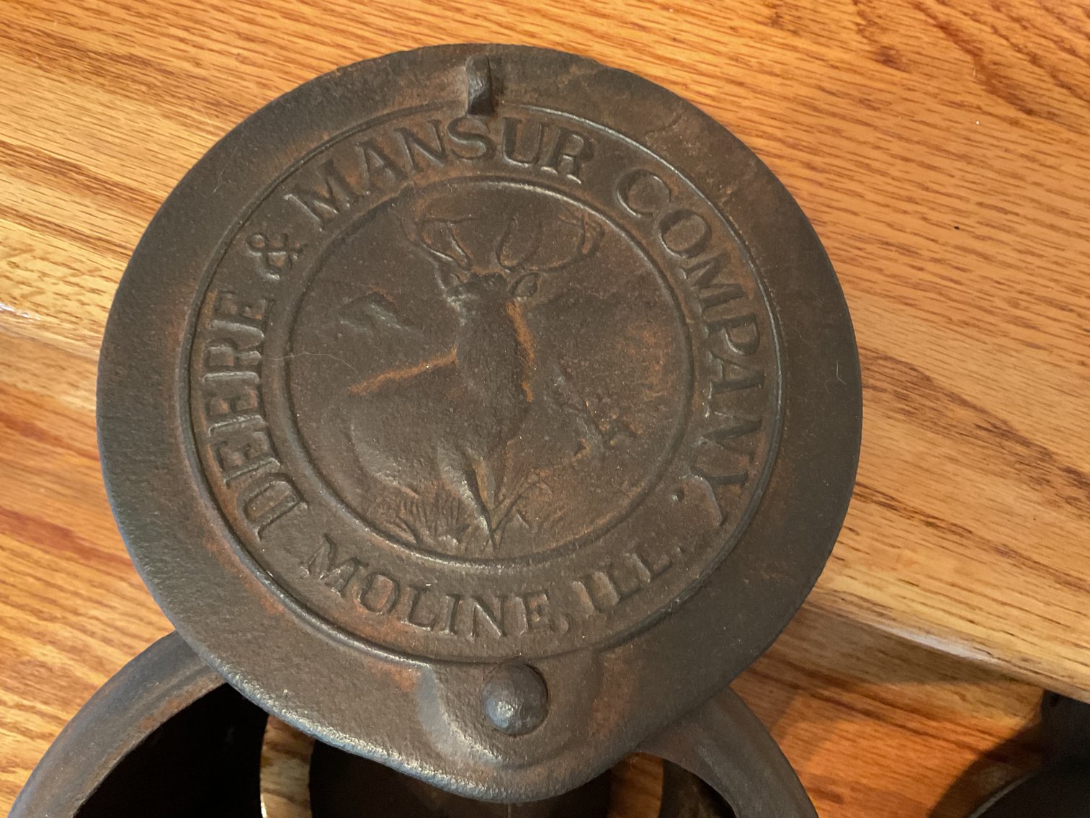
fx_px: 913
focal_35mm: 29
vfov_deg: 48.2
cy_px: 409
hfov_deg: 61.7
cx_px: 545
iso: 320
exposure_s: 1/30
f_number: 1.8
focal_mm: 3
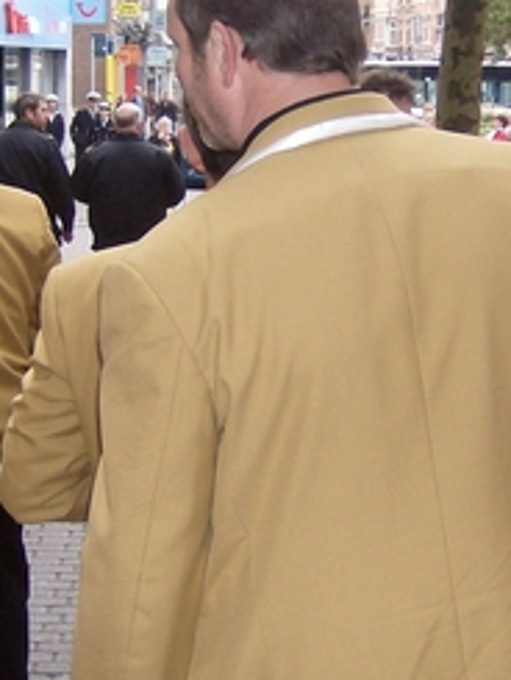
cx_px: 342
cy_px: 215
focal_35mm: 88
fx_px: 1731
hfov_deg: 16.8
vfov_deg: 22.1
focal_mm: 6
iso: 200
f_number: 2.8
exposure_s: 1/205
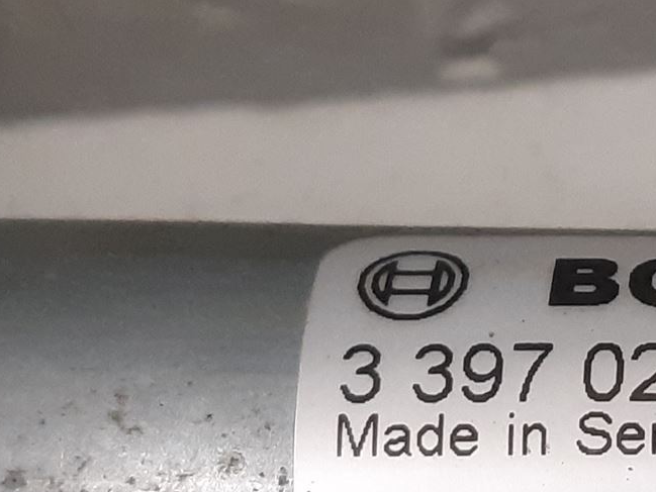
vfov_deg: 17.9
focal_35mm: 82
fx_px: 1554
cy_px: 371
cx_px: 796
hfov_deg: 22.0
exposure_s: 1/50
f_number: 1.7
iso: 250
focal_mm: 3.93
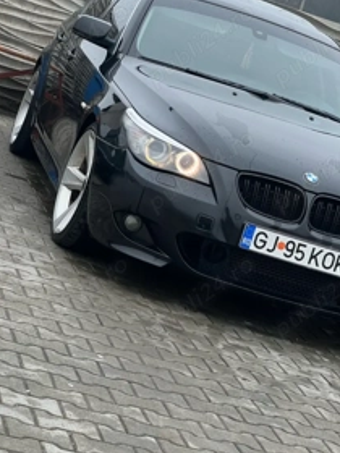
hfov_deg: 13.4
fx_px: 1441
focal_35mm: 110
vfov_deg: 17.9
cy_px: 191
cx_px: 233
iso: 32
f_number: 2.8
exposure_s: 1/137
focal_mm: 9
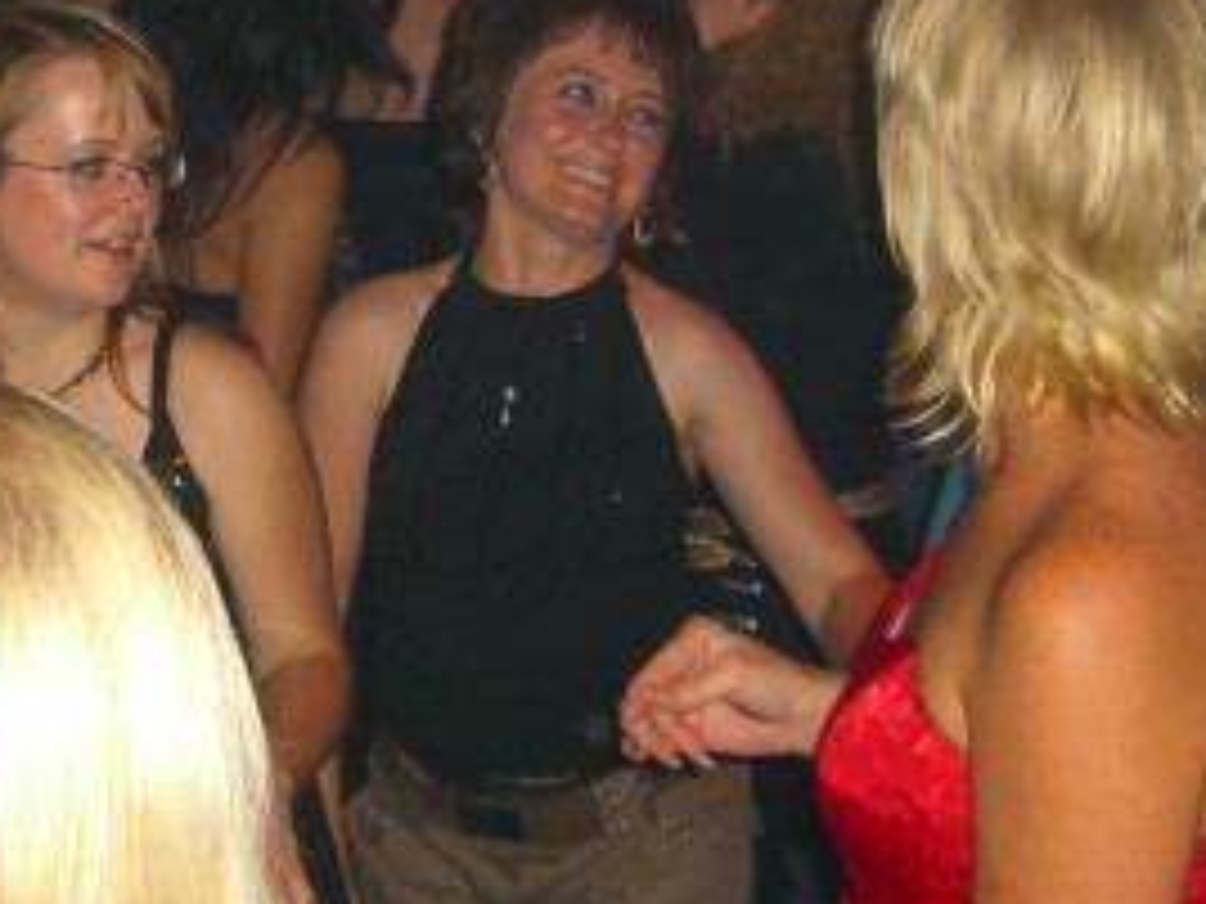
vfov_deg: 17.1
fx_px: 2961
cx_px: 351
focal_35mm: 85
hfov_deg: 22.9
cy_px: 99
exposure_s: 1/60
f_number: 2.8
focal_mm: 7.9
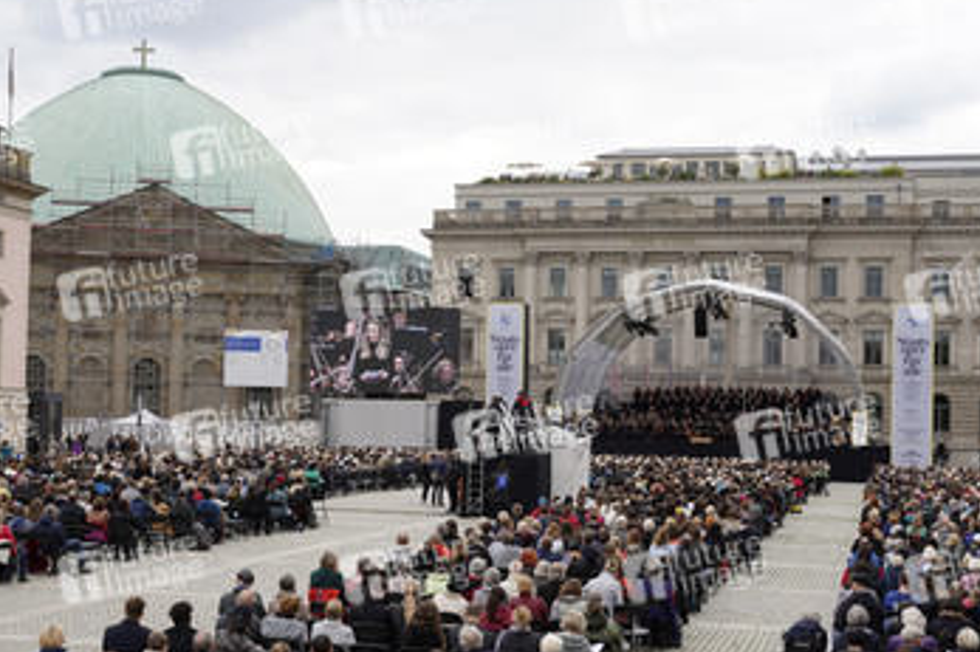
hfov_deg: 32.9
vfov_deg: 22.2
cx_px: 450
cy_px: 358
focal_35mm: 61
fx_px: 1660
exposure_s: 1/200
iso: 250
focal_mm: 47
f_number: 8
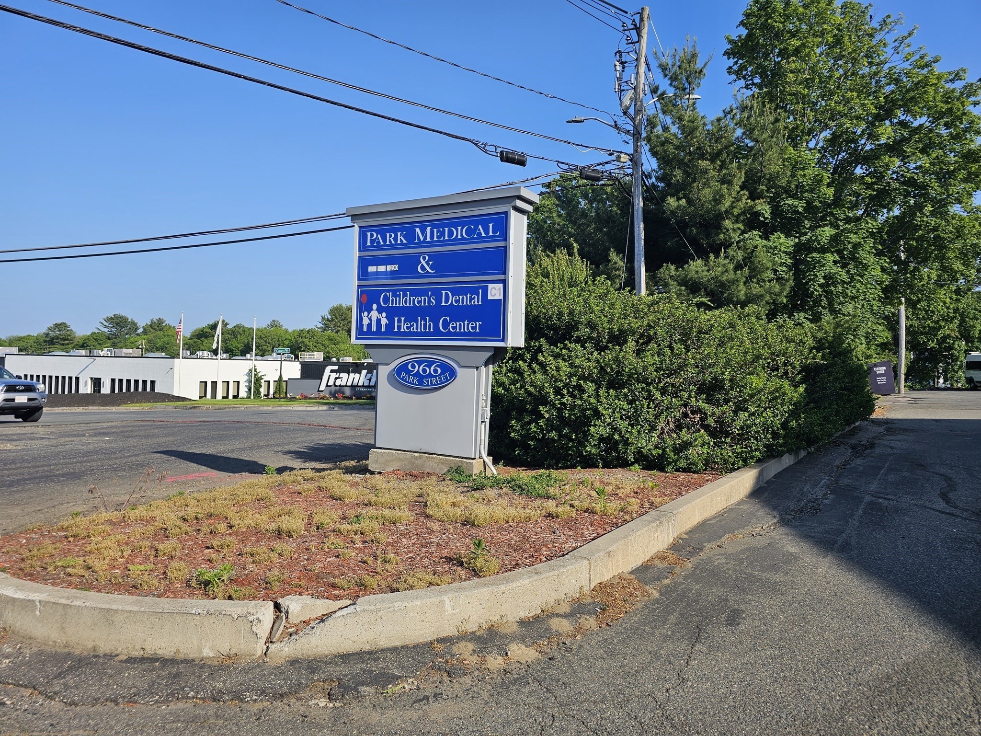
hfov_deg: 73.9
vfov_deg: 58.9
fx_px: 652
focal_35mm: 23
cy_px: 368
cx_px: 490
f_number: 1.7
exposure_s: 1/769
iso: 10
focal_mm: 6.3
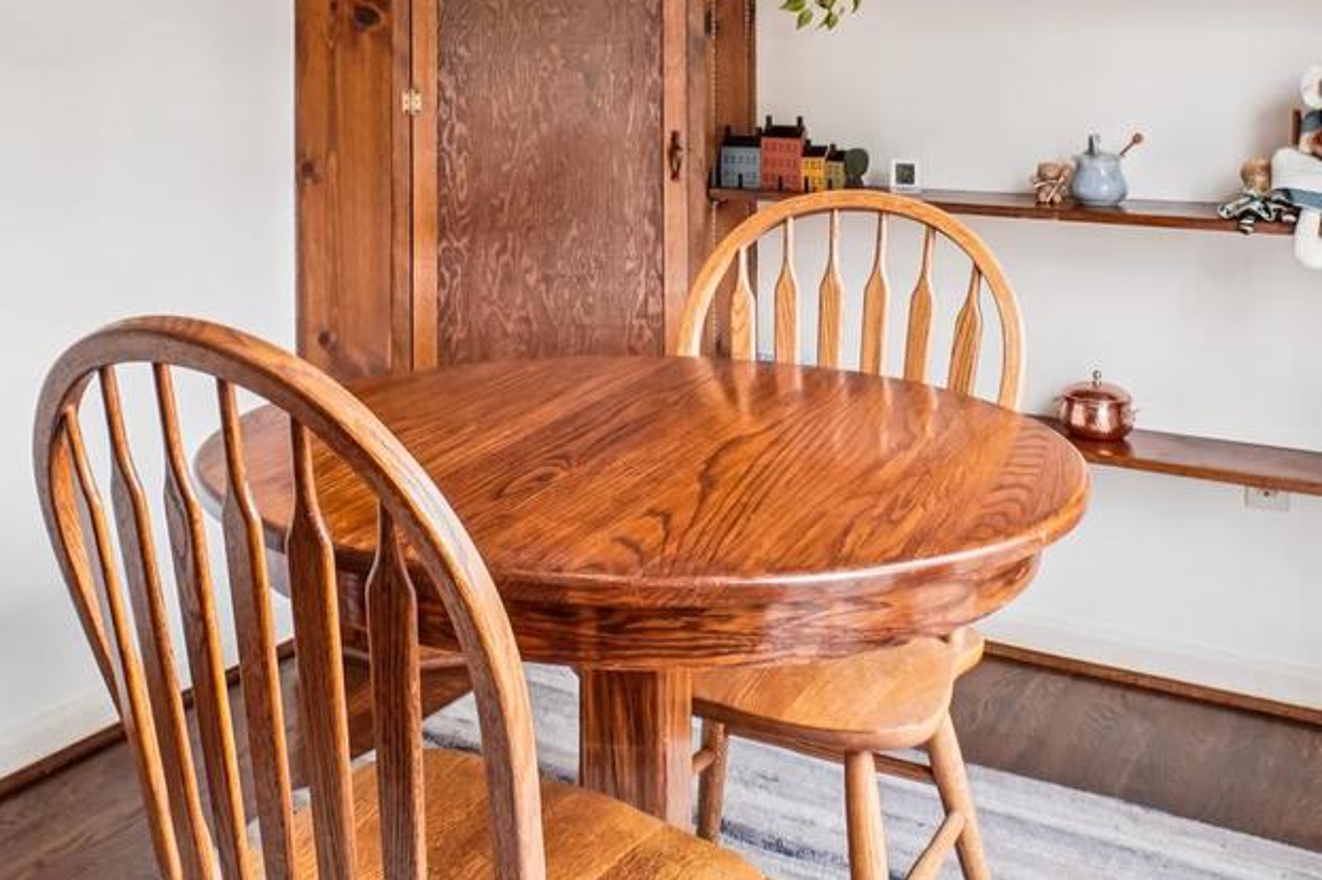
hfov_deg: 50.3
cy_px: 36
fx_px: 1401
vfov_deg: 32.6
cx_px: 541
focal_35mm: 38
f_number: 8
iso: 500
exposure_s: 1/40
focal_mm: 11
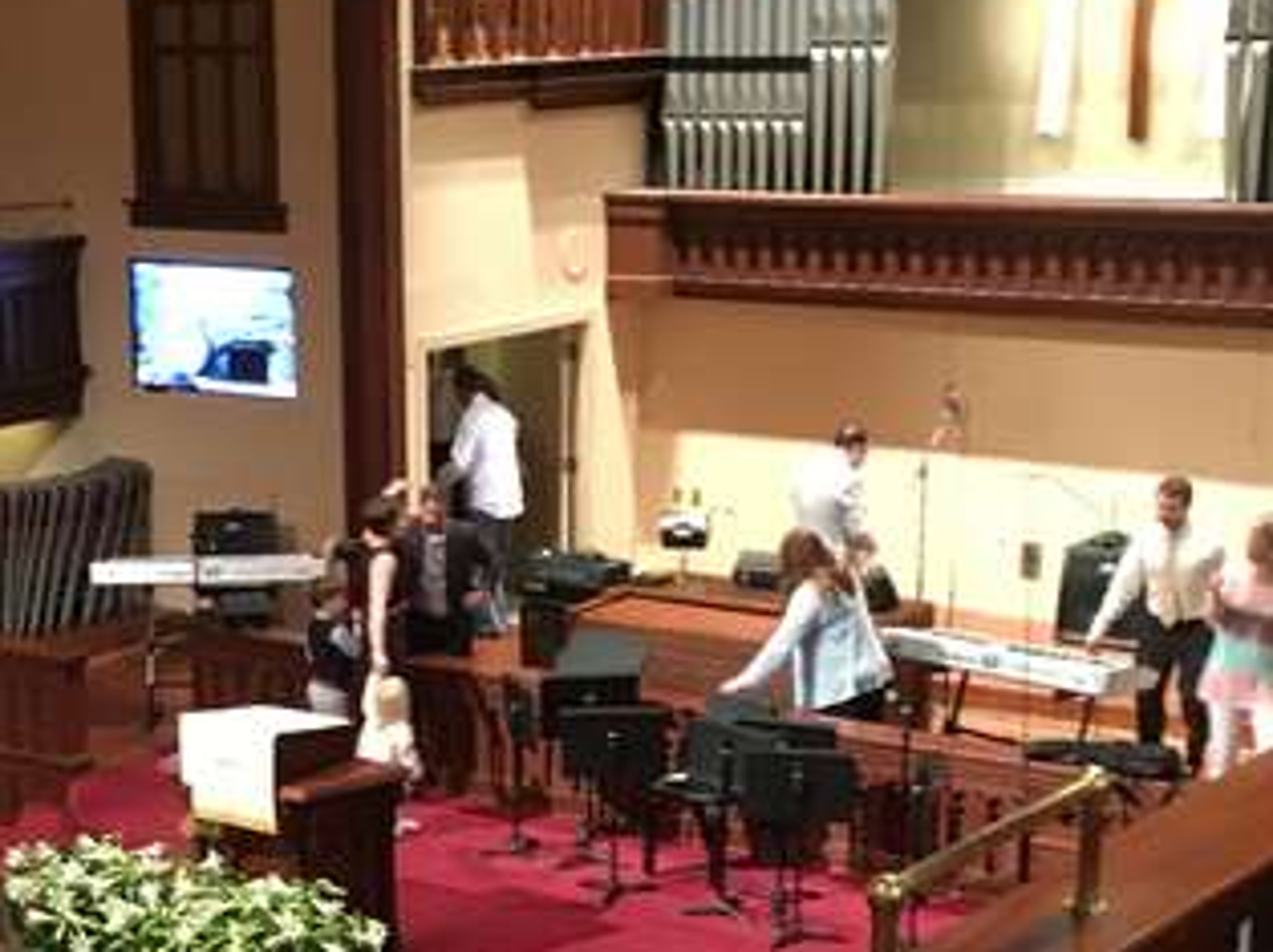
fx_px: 2719
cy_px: 770
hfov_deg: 26.0
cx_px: 316
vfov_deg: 19.7
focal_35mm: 74
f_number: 2.2
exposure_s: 1/15
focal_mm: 4.15
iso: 200
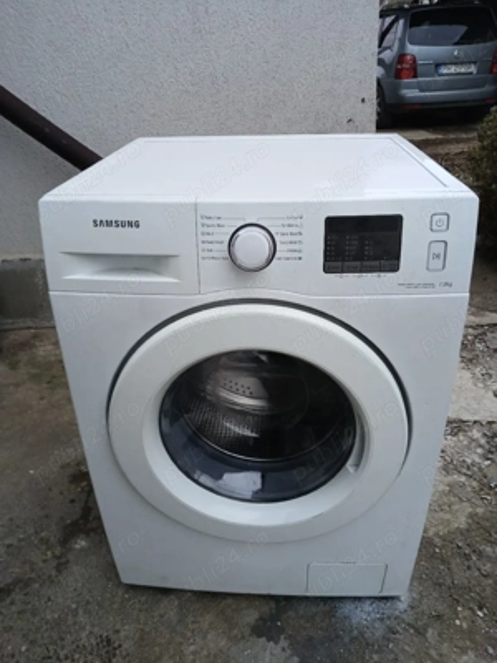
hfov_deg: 53.1
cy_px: 332
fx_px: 498
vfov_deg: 67.3
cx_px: 248
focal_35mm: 26
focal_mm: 3.98
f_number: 1.8
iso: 20
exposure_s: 1/101
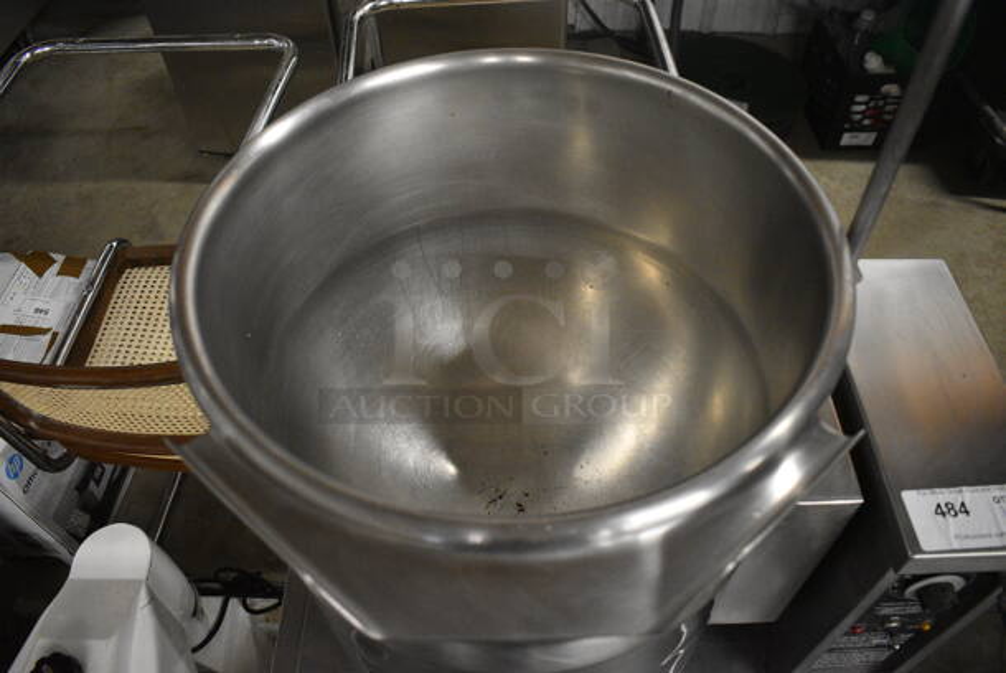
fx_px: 755
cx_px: 503
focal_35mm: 27
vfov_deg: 48.0
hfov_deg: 67.3
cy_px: 336
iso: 3600
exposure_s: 1/125
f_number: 3.5
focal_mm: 18
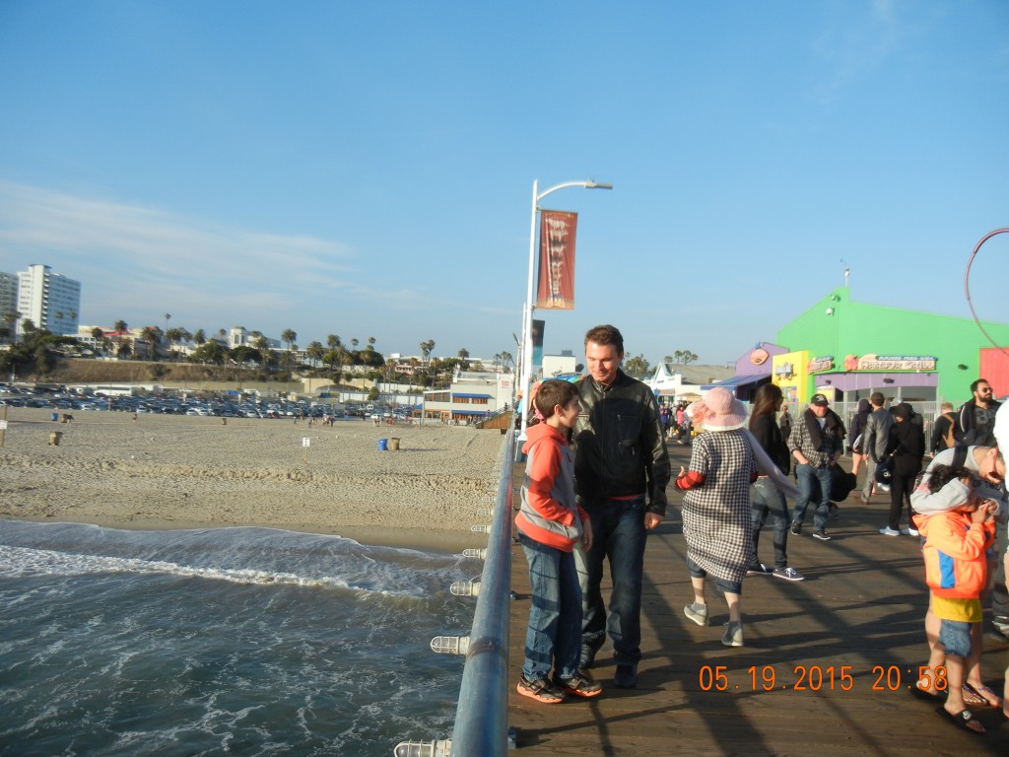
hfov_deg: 60.0
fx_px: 874
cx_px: 504
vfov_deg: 46.8
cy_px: 378
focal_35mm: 30
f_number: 3.5
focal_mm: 5.4
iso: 160
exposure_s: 1/868
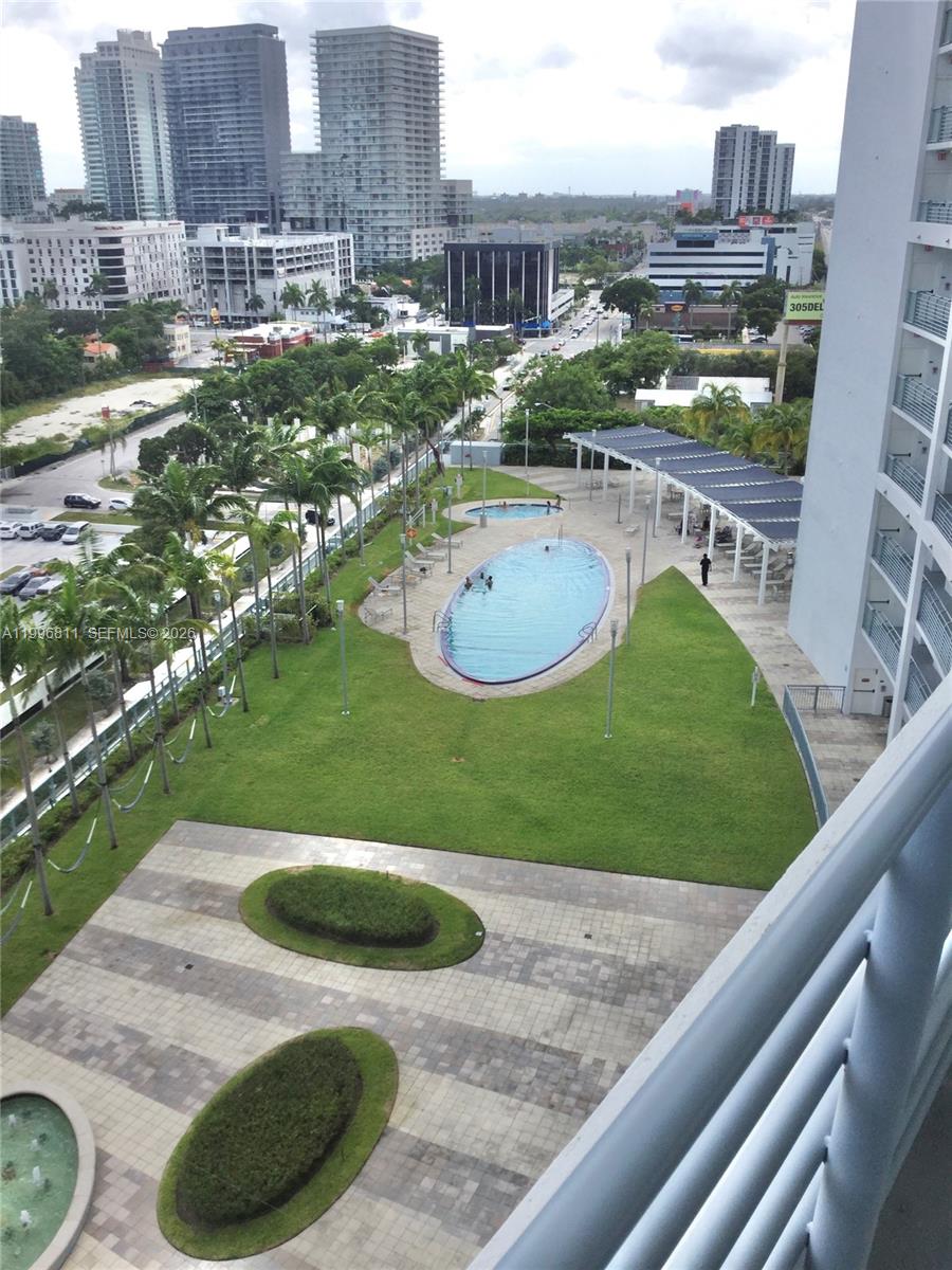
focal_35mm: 31
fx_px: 1137
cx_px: 476
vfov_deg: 58.4
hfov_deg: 45.4
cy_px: 635
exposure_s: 1/662
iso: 25
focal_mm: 3.3
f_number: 2.4
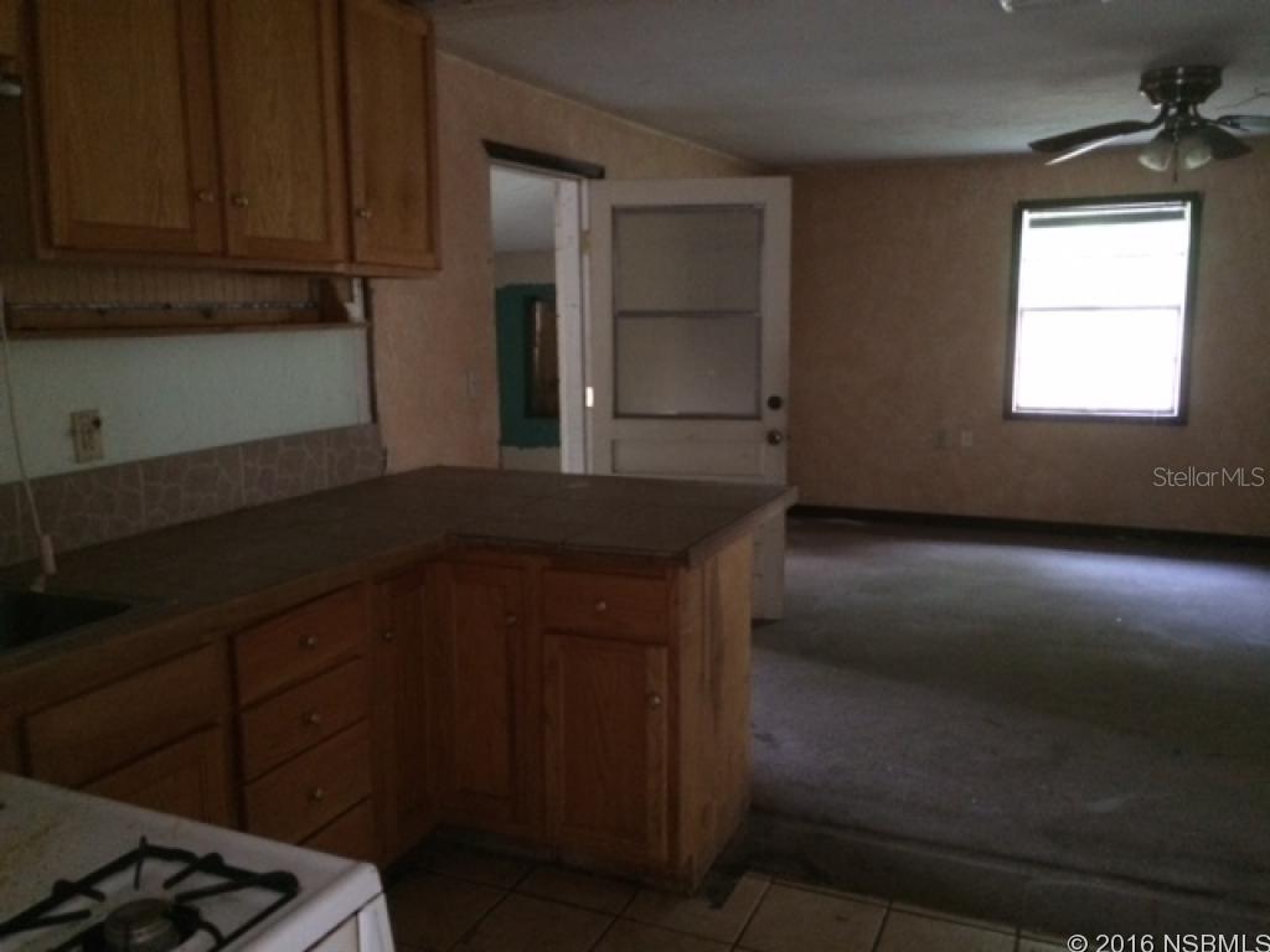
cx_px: 635
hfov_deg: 61.7
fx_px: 1064
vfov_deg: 48.2
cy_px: 476
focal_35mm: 29
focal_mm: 4.15
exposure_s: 1/15
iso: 500
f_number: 2.2
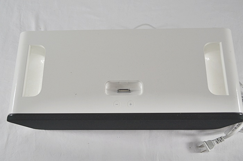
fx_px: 243
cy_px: 80
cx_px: 122
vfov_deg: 36.8
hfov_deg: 53.2
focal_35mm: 36
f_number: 5.6
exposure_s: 1/125
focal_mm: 24
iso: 400
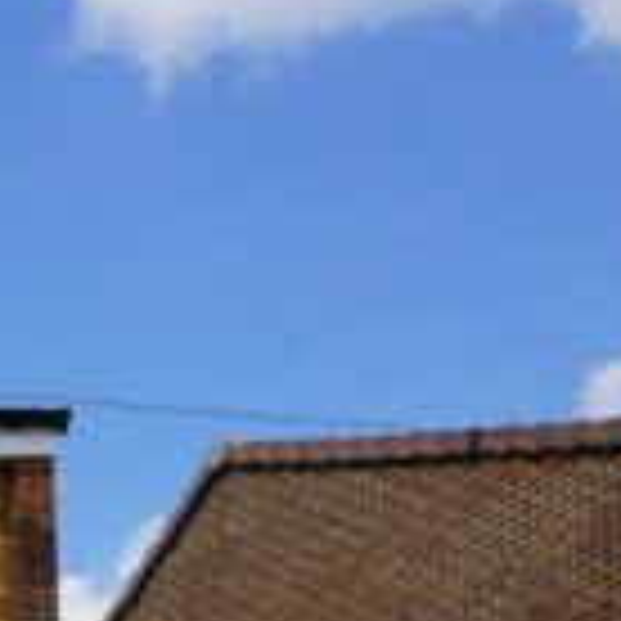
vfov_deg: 12.5
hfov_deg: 10.8
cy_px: 1343
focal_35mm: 118
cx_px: -1156
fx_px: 2395
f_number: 13
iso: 100
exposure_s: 1/100
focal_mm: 16
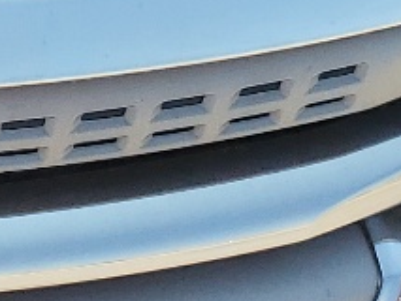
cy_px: -510
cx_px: -348
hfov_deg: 9.6
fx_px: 2260
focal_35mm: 195
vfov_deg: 7.0
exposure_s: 1/1429
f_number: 1.5
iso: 50
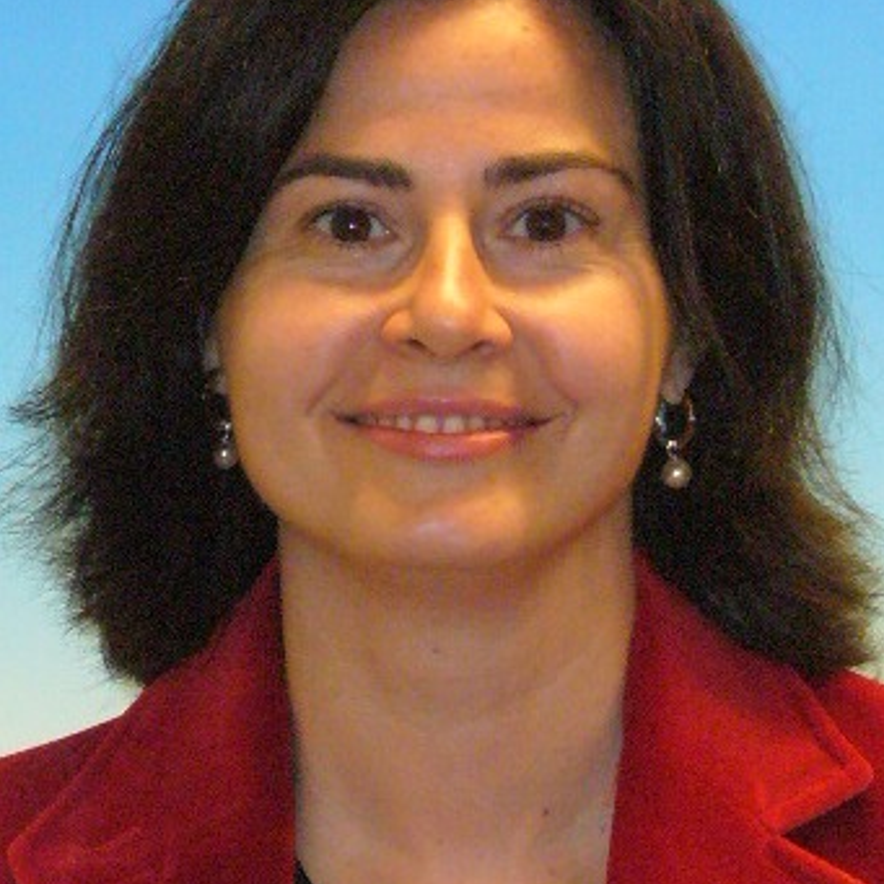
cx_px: 443
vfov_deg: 11.5
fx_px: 4392
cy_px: 371
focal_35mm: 152
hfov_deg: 11.5
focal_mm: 15.5
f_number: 5.3
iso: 400
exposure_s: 1/8
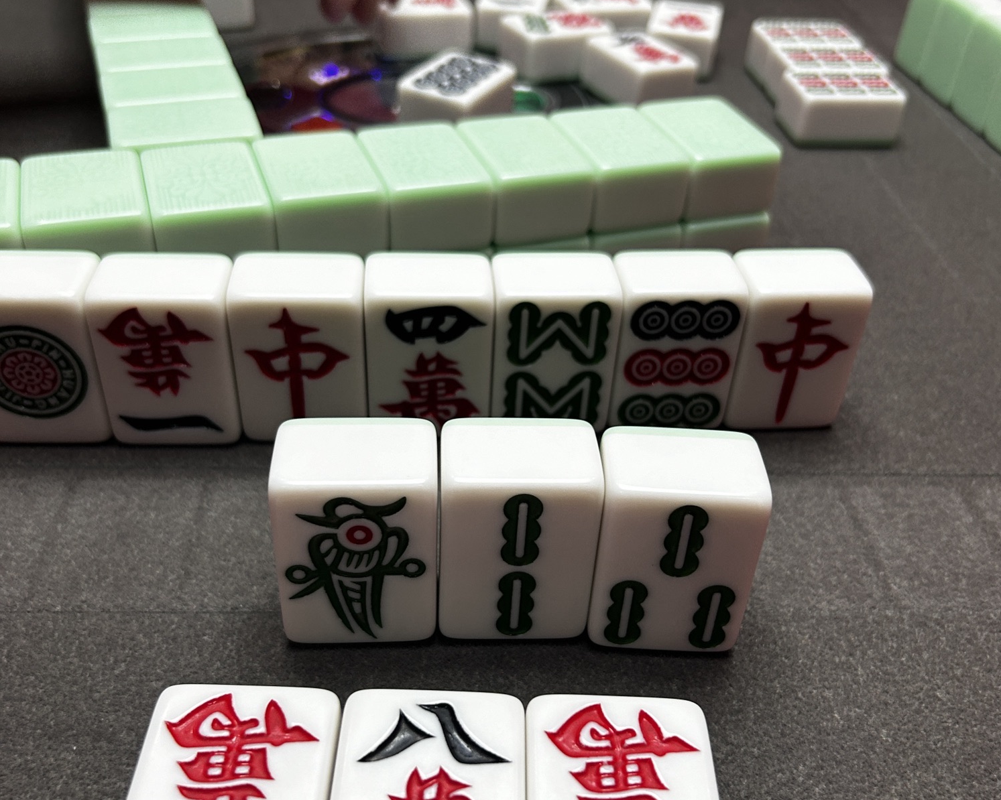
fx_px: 1007
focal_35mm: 34
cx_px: 502
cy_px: 431
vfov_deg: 43.3
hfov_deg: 52.9
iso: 100
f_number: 1.5
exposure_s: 1/100
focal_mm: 5.7
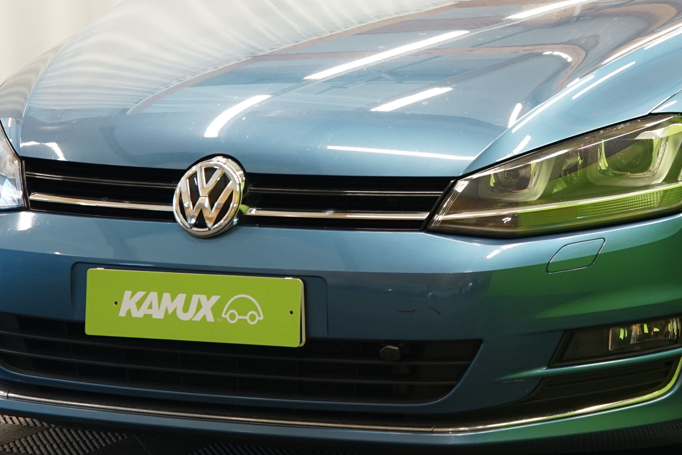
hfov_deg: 13.4
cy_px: 91
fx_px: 2879
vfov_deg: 9.0
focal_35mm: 152
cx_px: 556
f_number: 6.3
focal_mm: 67
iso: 400
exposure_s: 1/10
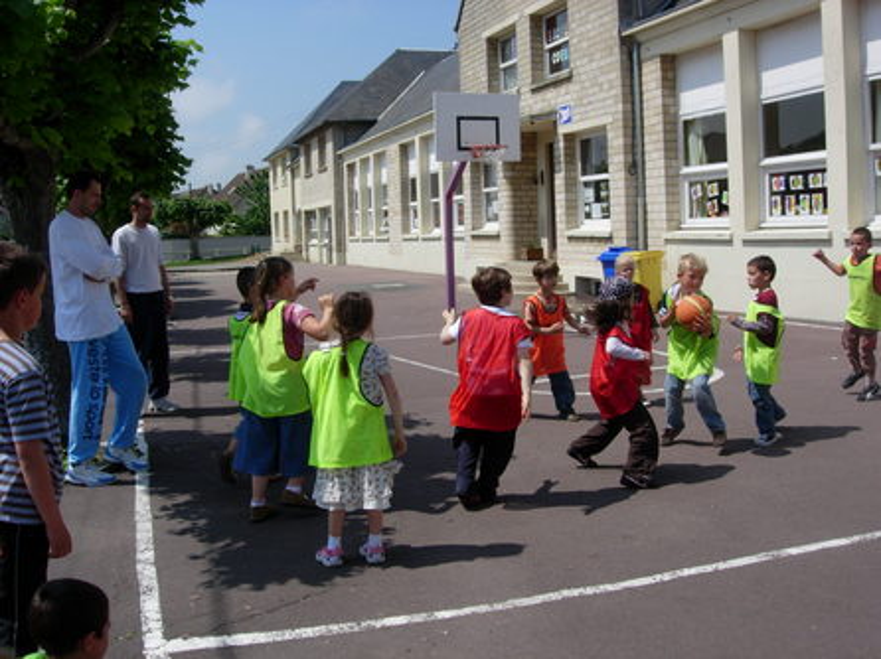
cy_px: 330
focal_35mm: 38
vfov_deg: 37.7
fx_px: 967
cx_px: 440
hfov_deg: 49.0
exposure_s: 1/939
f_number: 4.8
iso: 64
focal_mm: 7.8
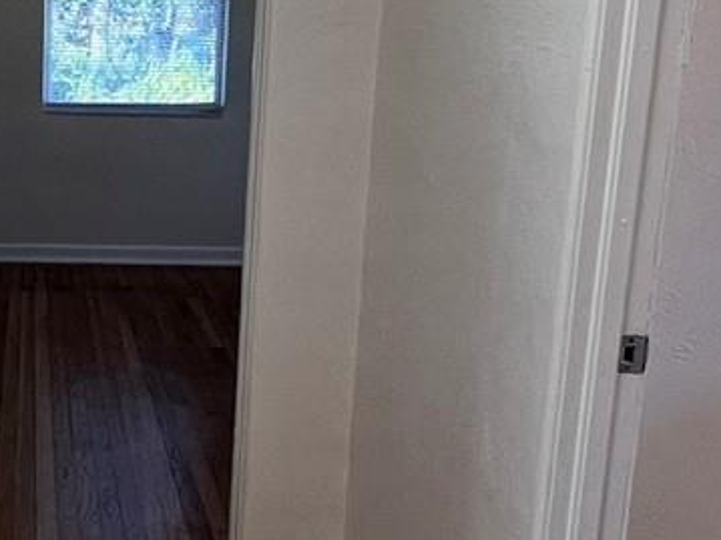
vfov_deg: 25.2
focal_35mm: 58
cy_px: 251
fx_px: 1208
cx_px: 102
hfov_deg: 32.0
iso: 125
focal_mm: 1.57
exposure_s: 1/120
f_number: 1.8
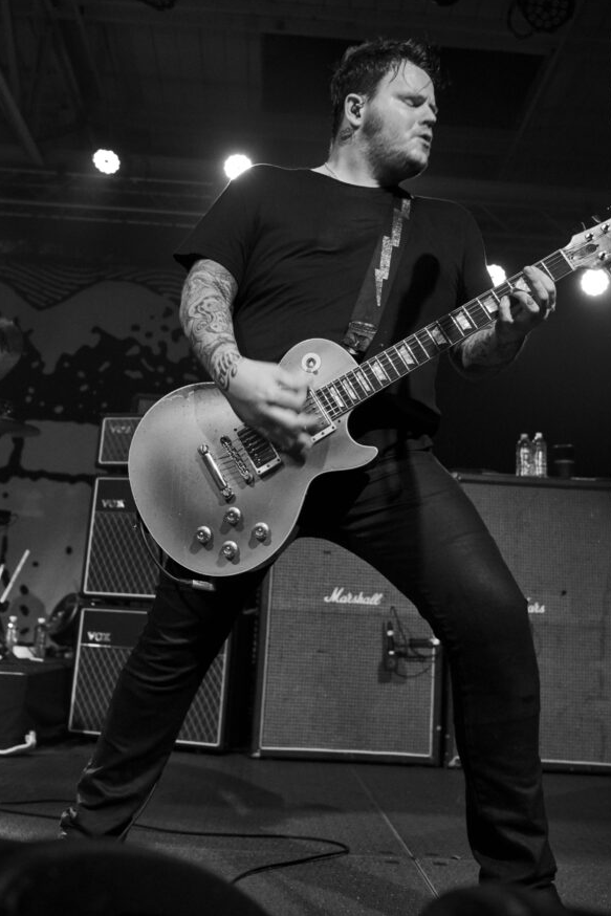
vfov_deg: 47.2
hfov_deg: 32.6
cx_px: 329
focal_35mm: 41
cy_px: 380
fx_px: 1043
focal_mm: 23
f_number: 3.2
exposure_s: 1/160
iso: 3200
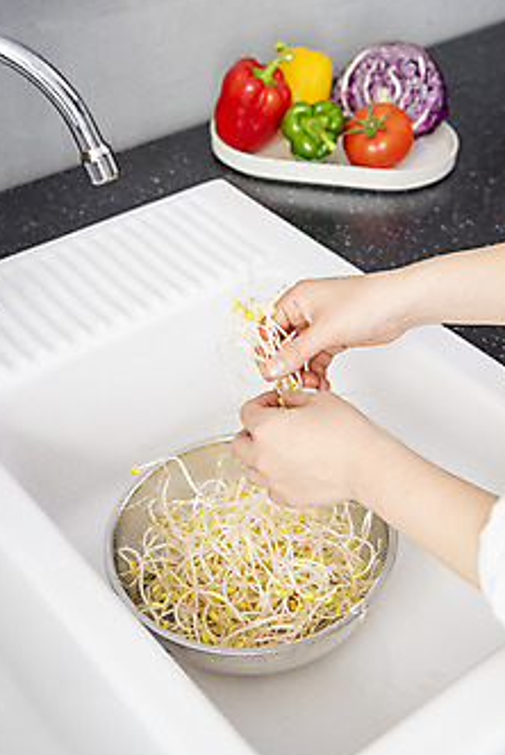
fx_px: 1113
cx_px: 290
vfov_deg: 37.4
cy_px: 334
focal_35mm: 53
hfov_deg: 25.5
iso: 160
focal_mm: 44
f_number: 4
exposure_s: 1/13
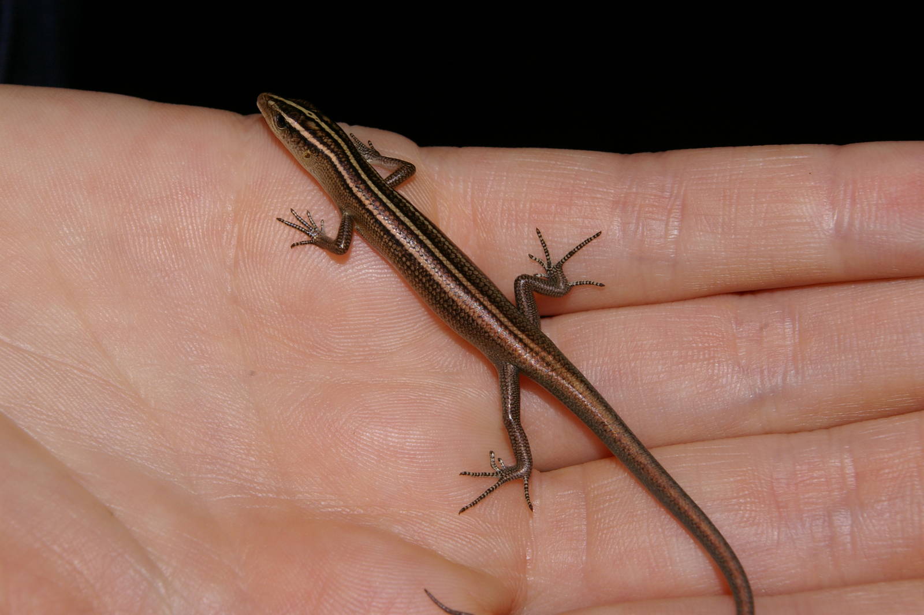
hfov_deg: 27.0
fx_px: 1923
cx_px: 462
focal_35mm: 75
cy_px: 308
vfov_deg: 18.2
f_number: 16
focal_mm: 50
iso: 400
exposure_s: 1/60
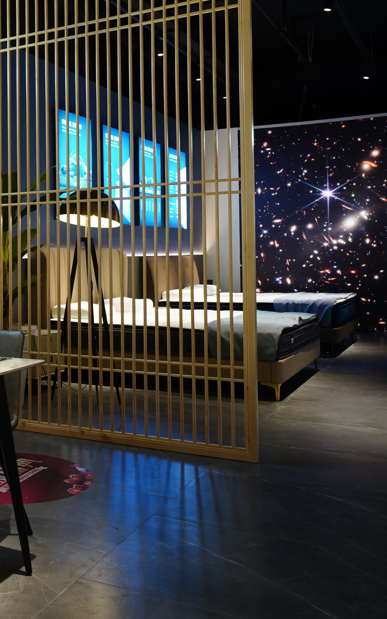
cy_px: 250
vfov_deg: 46.0
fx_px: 726
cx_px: -44
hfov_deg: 27.2
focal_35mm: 43
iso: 800
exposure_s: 1/30
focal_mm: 23
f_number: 5.6
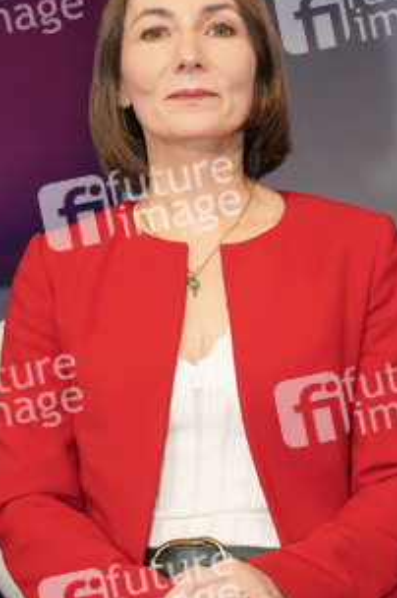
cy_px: 303
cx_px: 197
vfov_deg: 25.7
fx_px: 1310
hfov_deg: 17.2
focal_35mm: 79
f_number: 5.6
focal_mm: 60
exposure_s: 1/125
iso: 2000
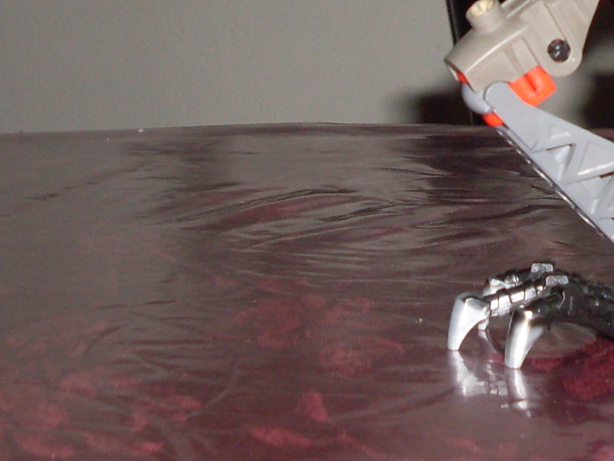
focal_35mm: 114
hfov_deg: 16.8
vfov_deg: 12.7
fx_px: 2022
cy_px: -70
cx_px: 656
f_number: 2.8
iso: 100
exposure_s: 1/45
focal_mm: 6.3
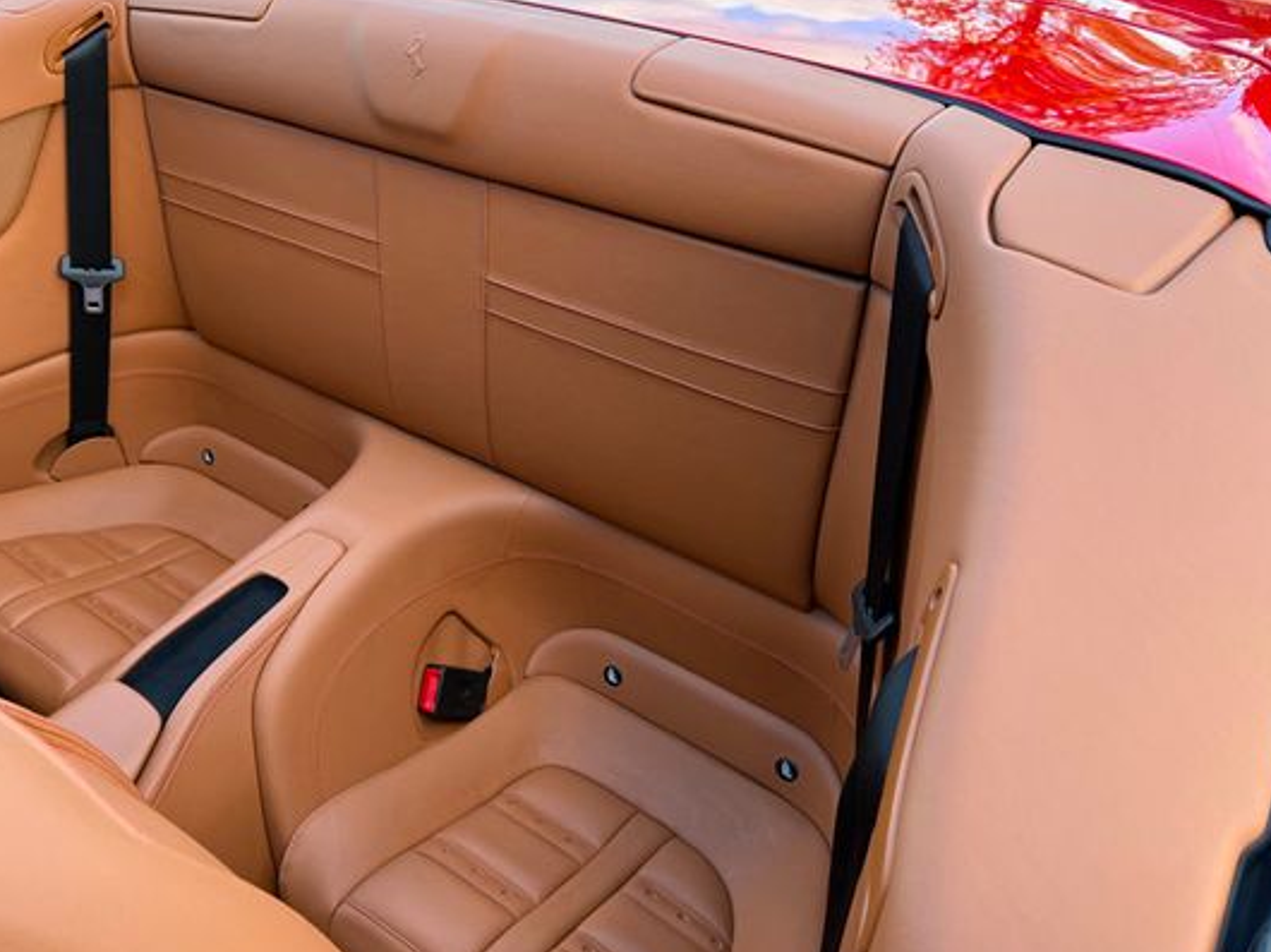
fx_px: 1064
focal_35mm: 29
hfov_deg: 61.3
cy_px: 482
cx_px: 523
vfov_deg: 48.2
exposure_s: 1/377
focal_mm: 6.76
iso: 100
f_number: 1.78
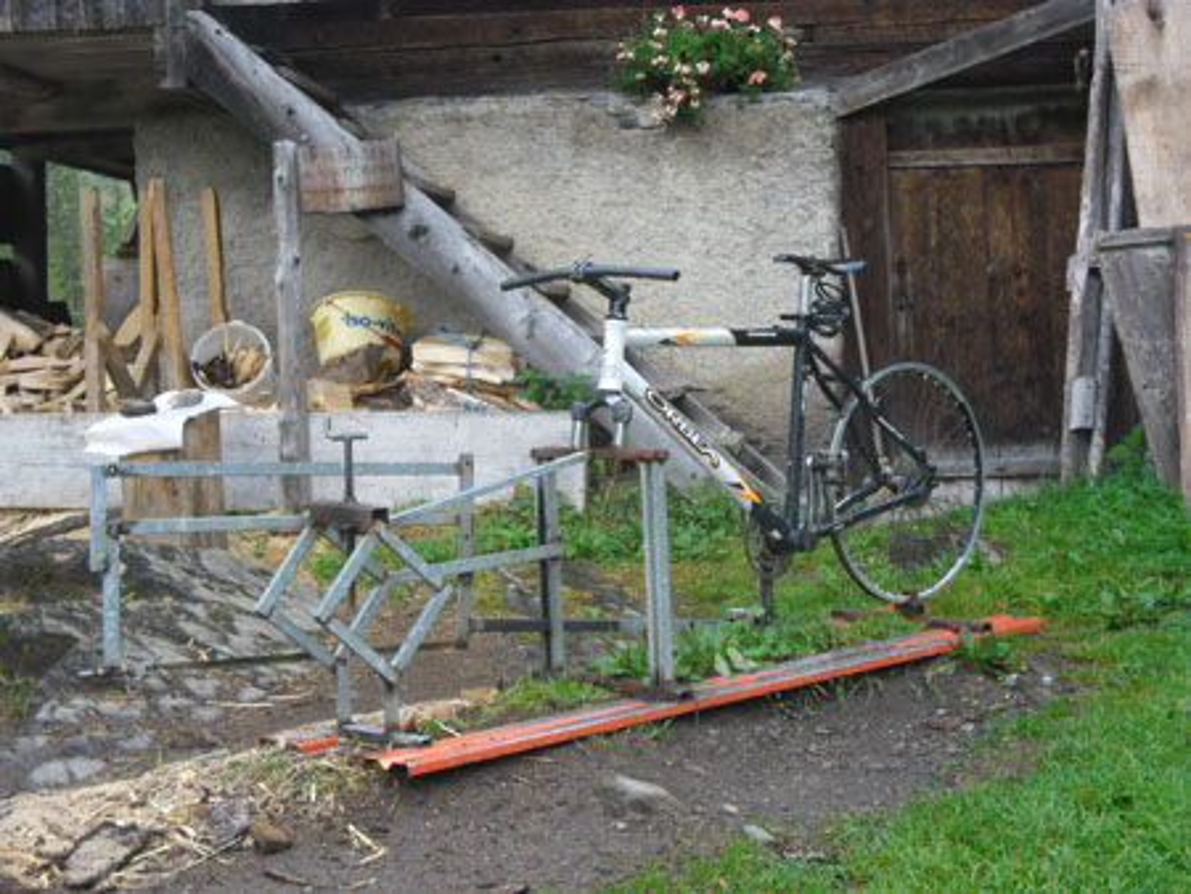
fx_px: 2169
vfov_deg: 23.3
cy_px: 447
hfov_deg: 30.7
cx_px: 596
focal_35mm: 63
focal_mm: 11.2
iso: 200
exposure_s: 1/60
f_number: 5.7
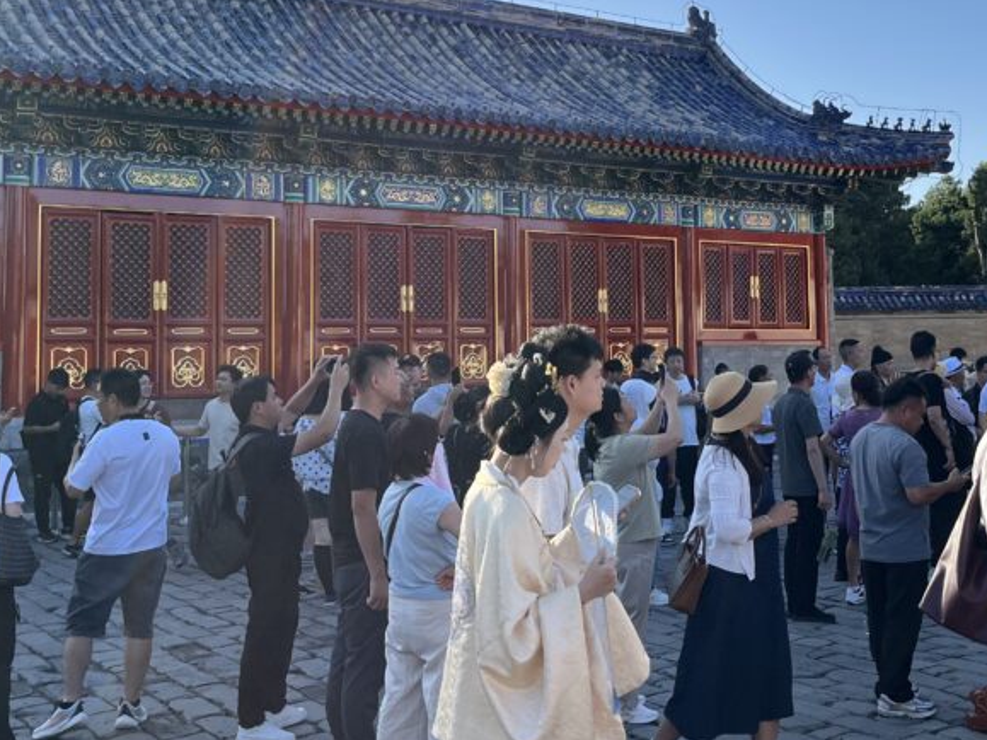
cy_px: 228
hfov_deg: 41.1
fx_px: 1311
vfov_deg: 31.2
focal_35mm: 46
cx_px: 566
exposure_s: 1/1992
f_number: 1.6
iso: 50
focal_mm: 5.1
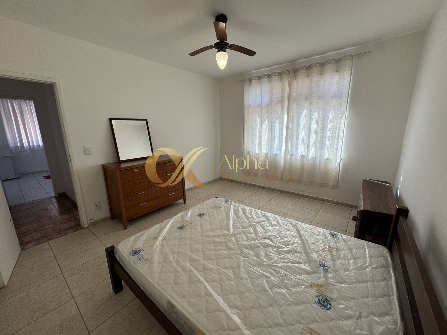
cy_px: 168
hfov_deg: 102.1
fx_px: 181
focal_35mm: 14
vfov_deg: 85.7
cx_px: 224
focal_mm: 2.22
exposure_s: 1/120
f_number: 2.2
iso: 80
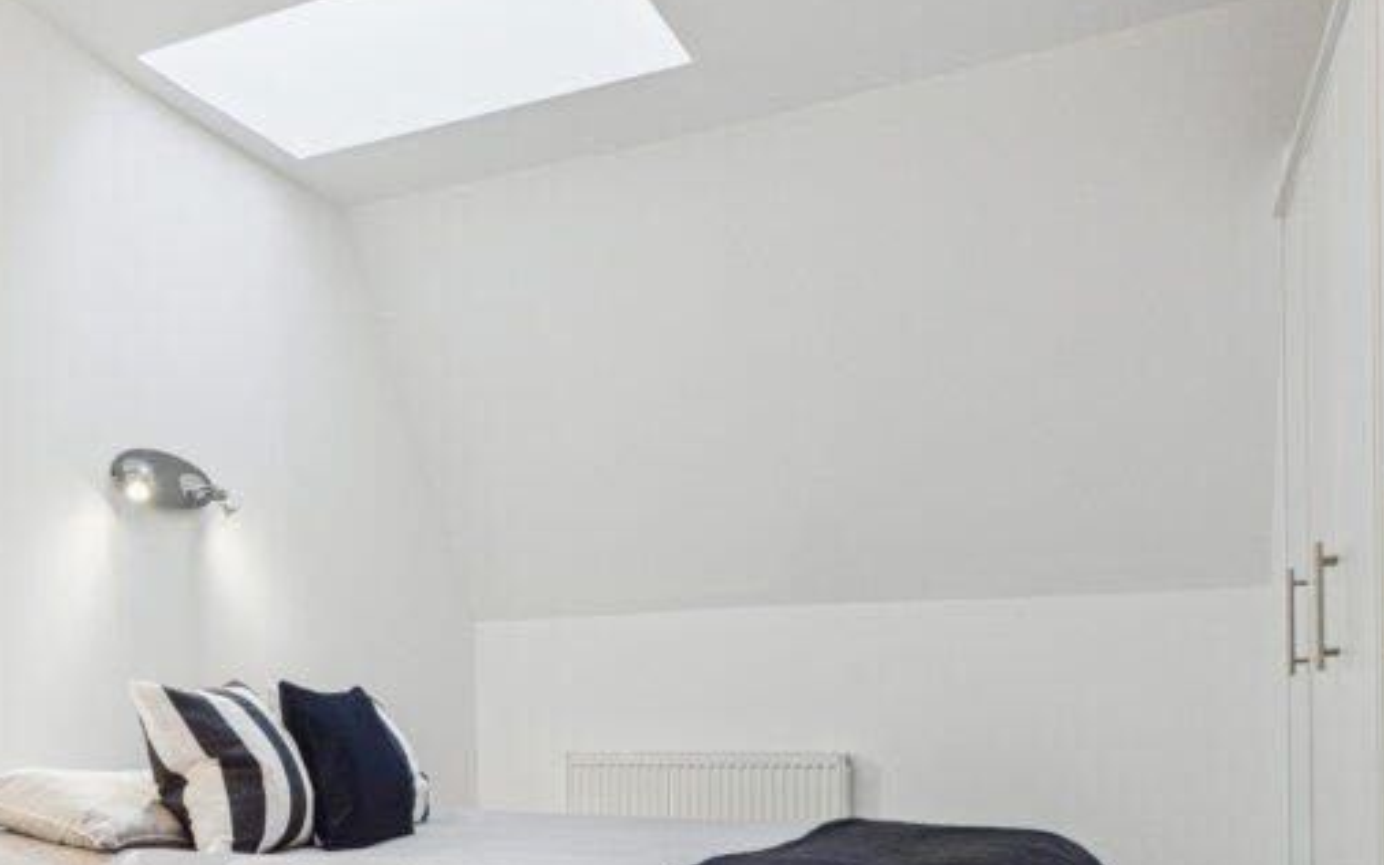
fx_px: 1283
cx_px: 243
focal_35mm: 34
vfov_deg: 35.7
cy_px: 721
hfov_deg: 52.4
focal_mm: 11
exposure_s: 1/100
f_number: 5.6
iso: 800
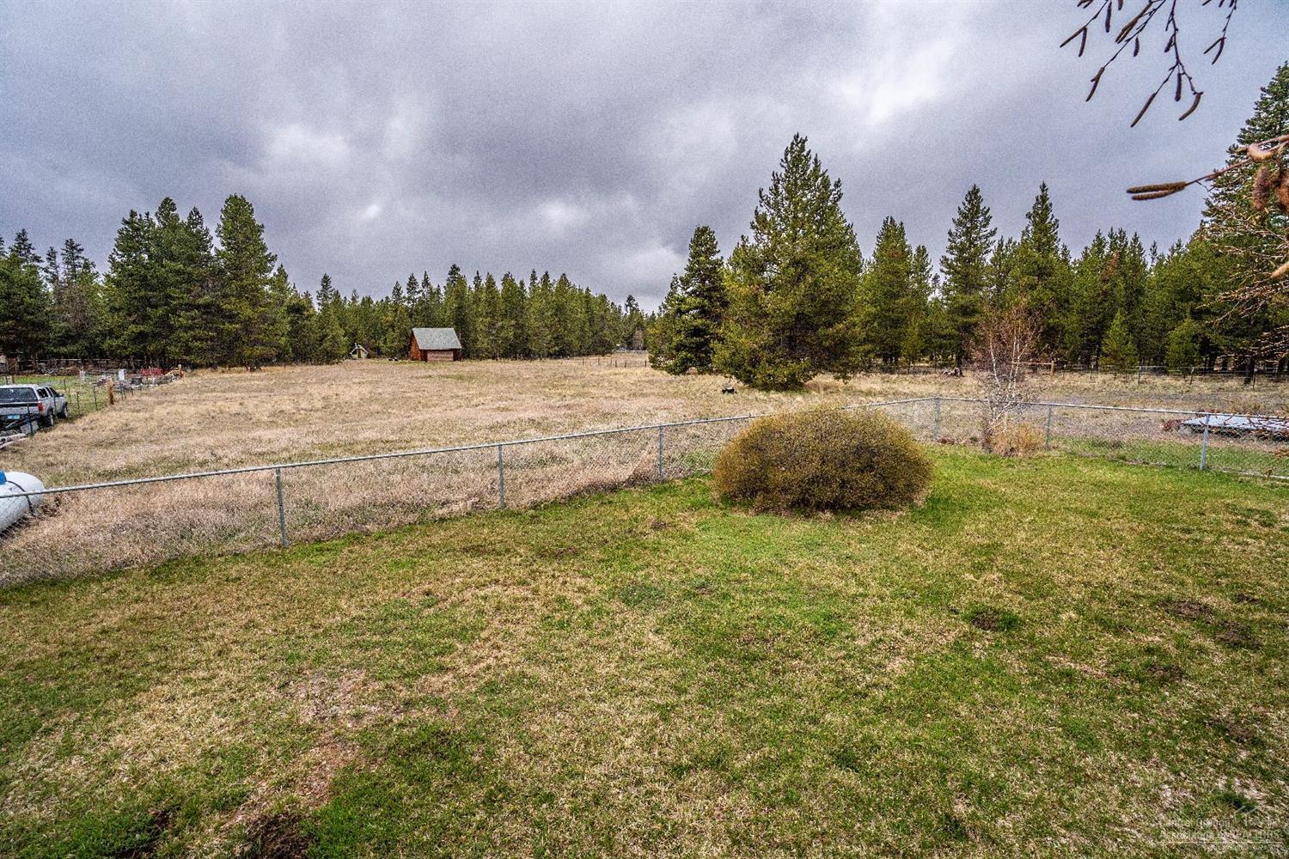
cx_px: 644
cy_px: 430
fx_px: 537
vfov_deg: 77.3
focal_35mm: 15
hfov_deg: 100.4
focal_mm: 10
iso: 400
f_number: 10
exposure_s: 1/400
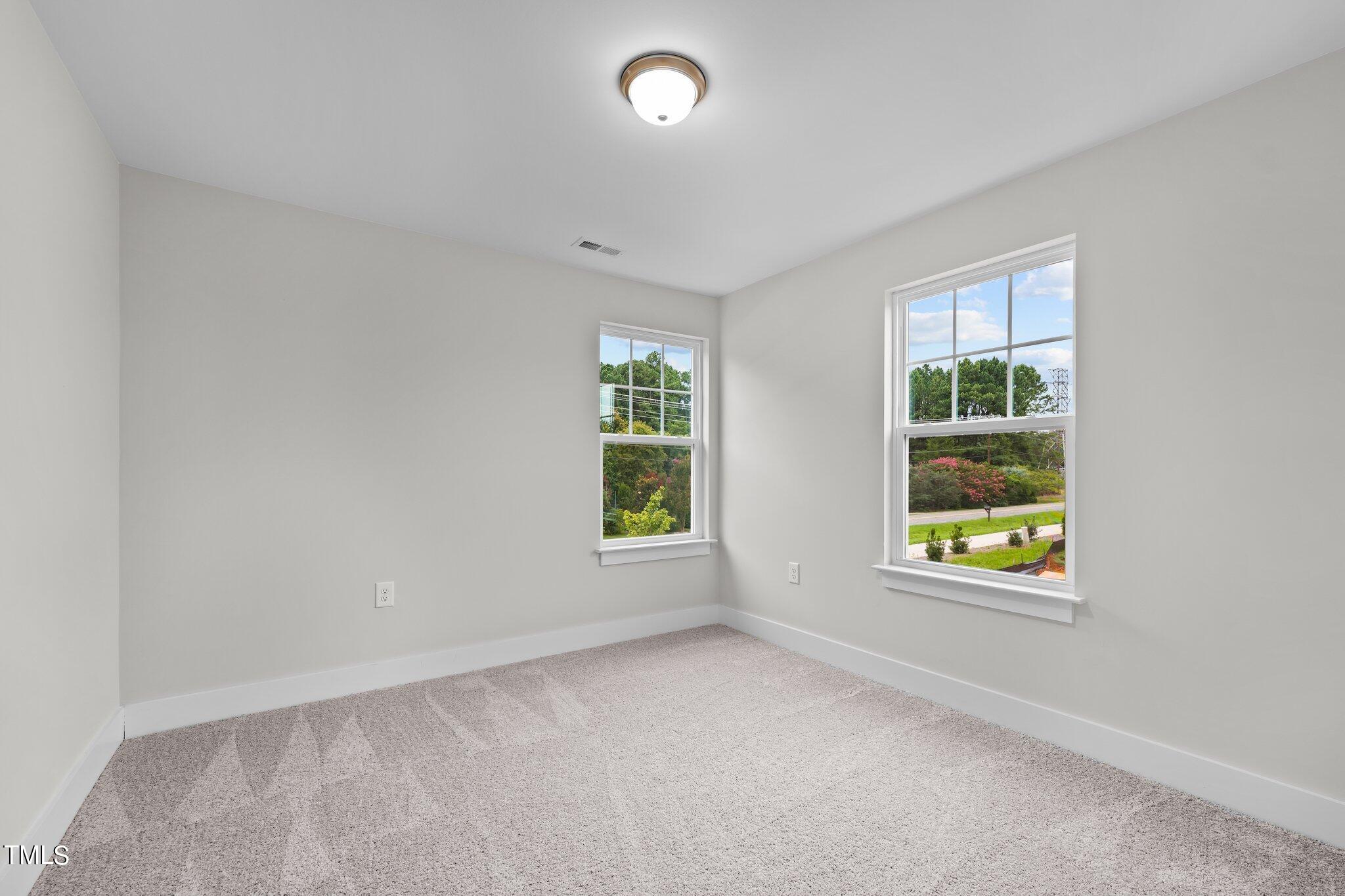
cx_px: 672
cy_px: 448
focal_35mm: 14
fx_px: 523
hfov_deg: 104.3
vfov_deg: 81.2
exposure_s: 1/3
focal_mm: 14
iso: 200
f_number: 7.1
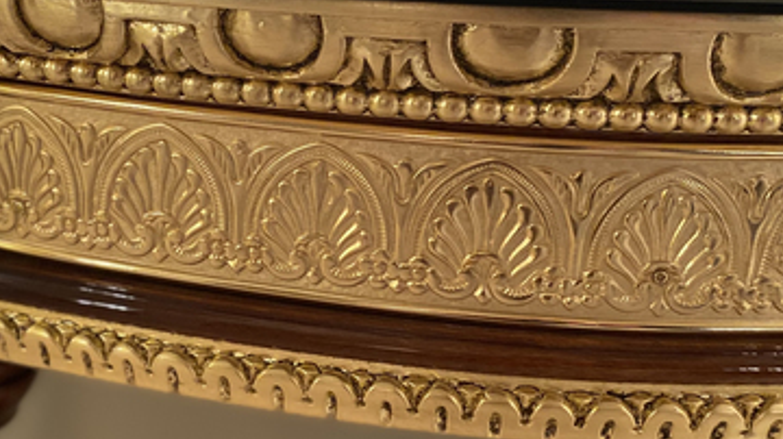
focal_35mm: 63
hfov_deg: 33.1
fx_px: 1307
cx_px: 261
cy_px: 202
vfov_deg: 19.1
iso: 320
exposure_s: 1/50
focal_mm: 4.25
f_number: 1.8
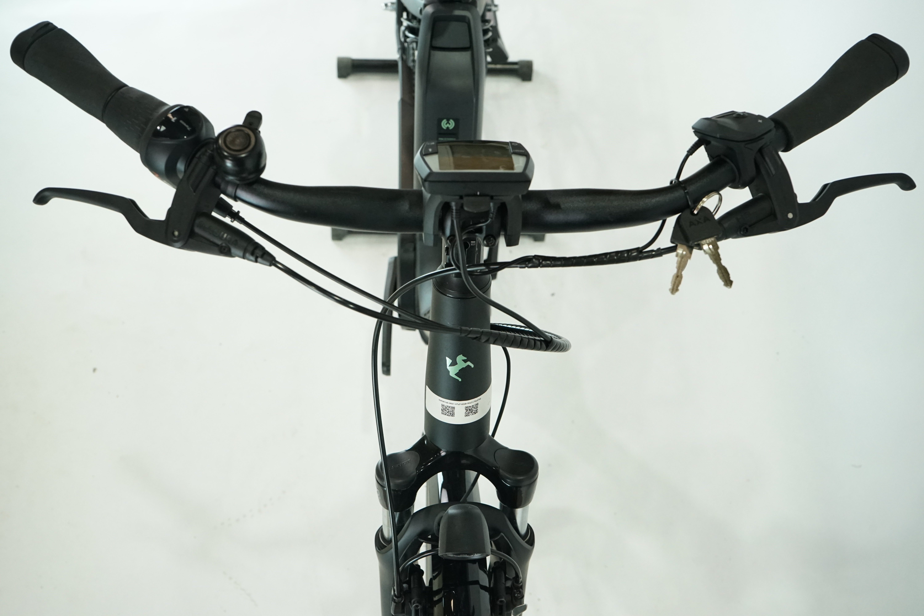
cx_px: 462
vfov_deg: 33.4
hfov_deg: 48.5
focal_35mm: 40
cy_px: 308
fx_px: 1027
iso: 2500
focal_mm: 40
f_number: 7.1
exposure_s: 1/200
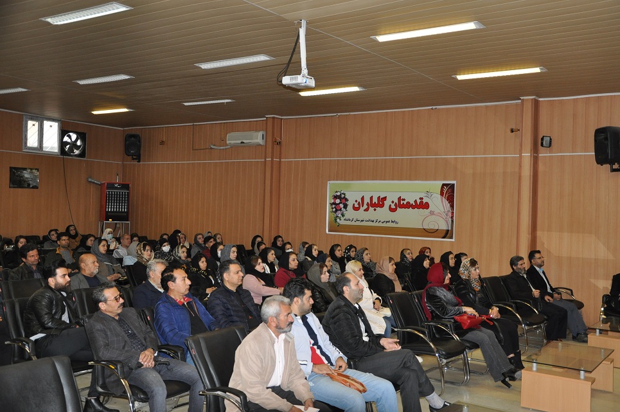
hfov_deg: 51.3
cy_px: 206
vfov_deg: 35.4
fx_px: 645
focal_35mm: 38
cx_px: 310
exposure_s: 1/60
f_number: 4
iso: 800
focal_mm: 25
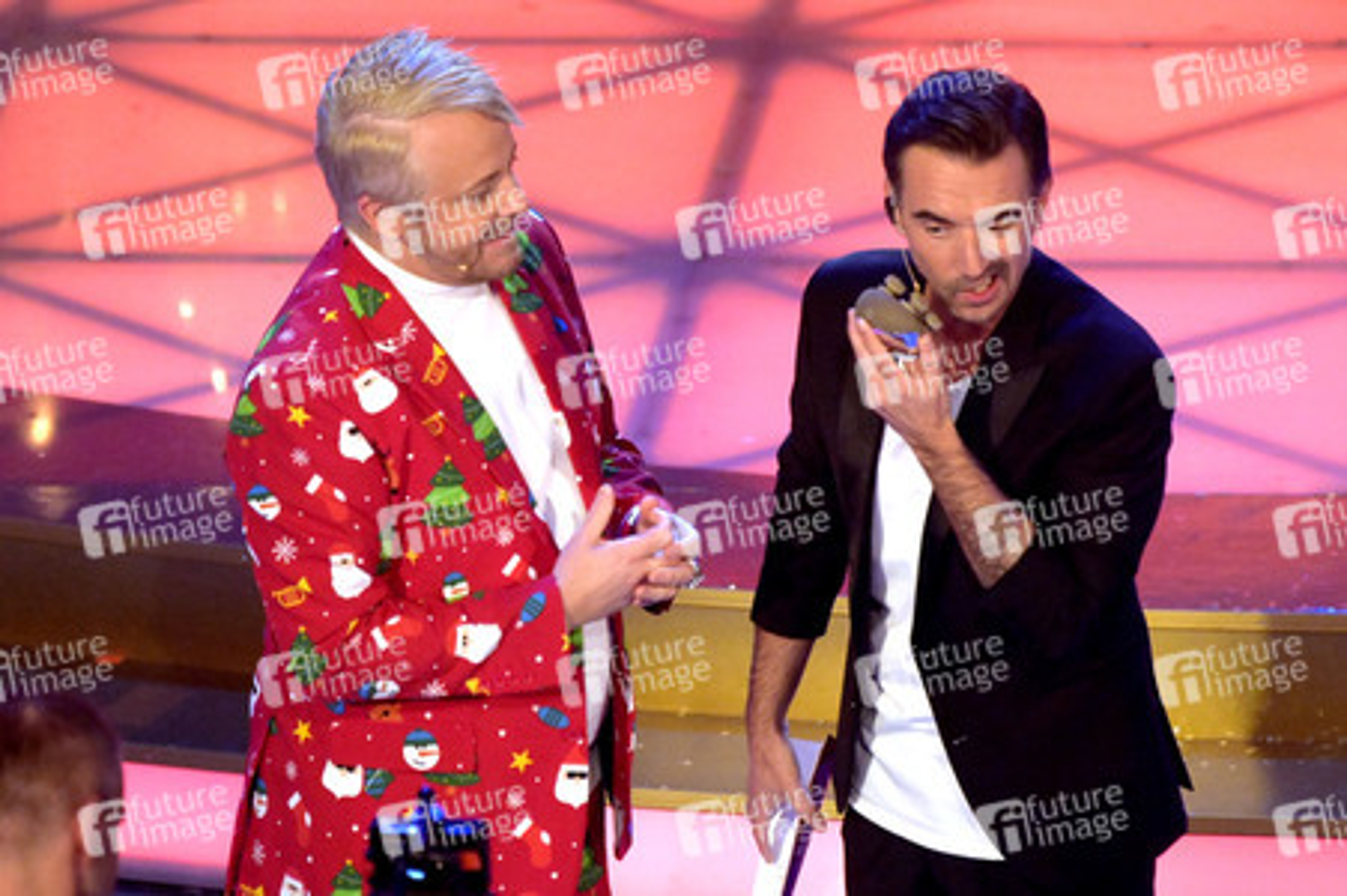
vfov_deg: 2.7
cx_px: 674
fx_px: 18694
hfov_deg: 4.1
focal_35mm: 500
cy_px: 448
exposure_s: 1/400
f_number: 6.3
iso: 12800
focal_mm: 500
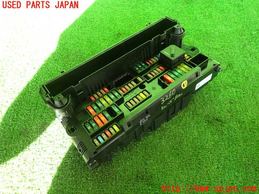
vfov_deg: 54.9
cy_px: 97
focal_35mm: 25
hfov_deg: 69.4
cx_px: 130
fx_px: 187
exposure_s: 1/60
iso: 100
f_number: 2
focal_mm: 4.5
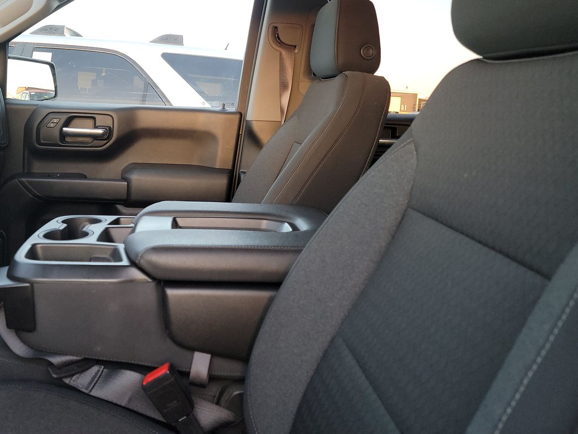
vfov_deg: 42.3
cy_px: 143
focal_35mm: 33
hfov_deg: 54.8
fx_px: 551
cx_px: 222
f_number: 1.8
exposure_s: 1/59
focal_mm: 6.7
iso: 295
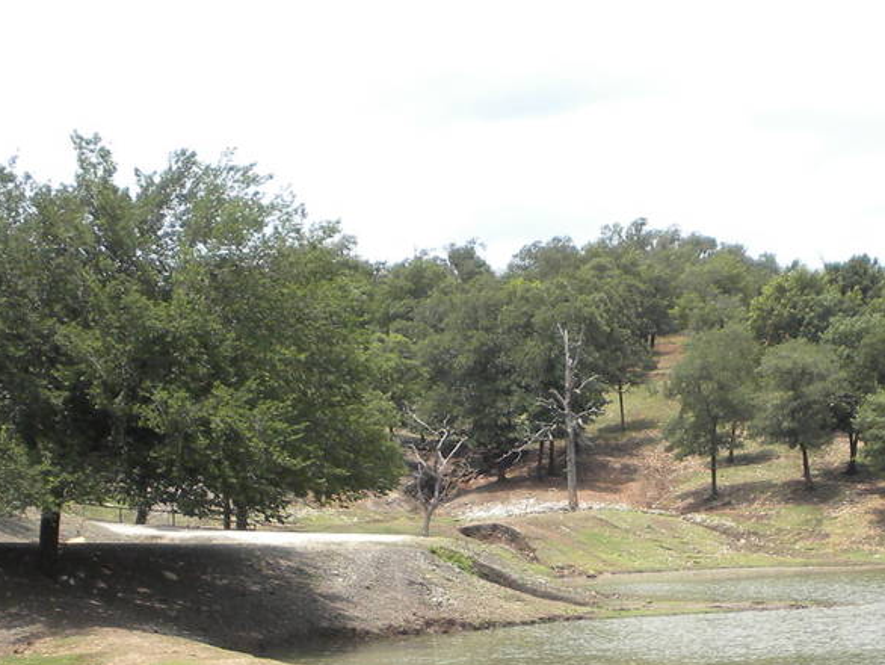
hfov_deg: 19.3
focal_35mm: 101
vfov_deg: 14.1
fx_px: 2583
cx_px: 645
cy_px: 852
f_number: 3.5
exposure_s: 1/498
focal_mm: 6.6
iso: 64
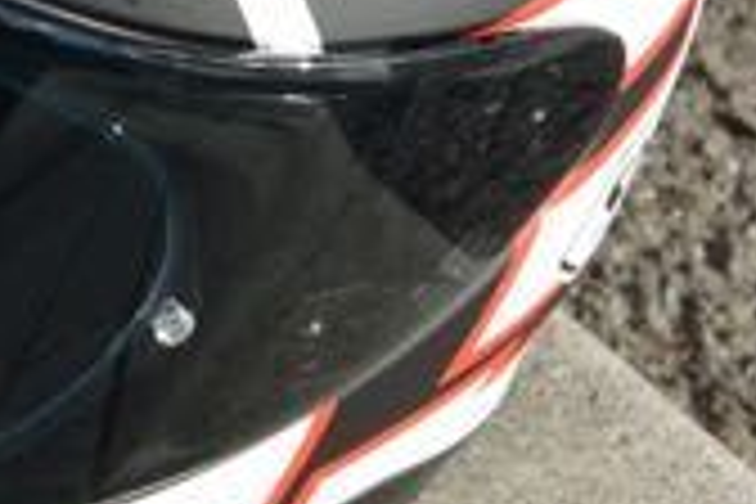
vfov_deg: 7.2
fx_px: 3990
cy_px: -119
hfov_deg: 10.7
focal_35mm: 190
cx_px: -86
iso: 160
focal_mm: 18.7
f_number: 4.5
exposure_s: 1/640
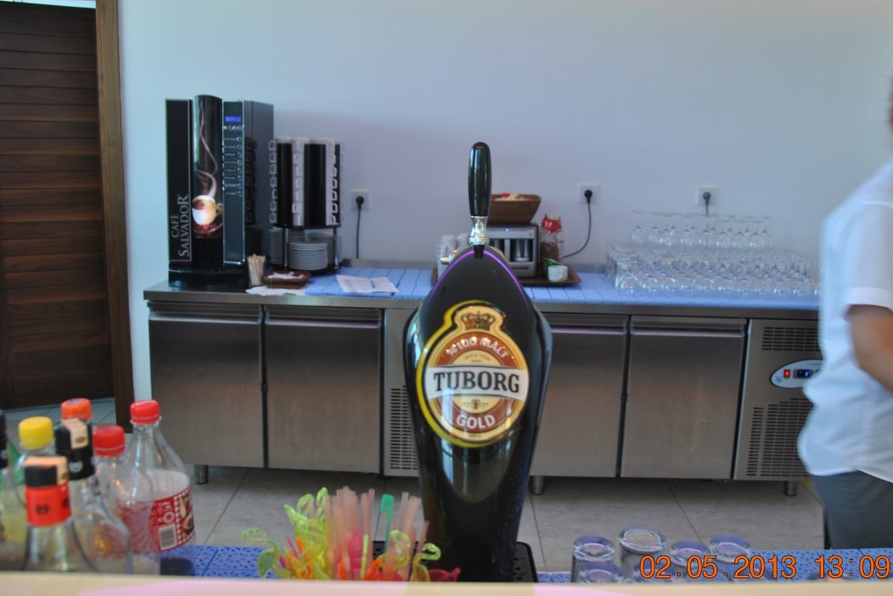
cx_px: 481
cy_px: 279
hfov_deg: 55.7
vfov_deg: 38.9
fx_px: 844
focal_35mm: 34
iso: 200
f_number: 3.5
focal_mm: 20
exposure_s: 1/40
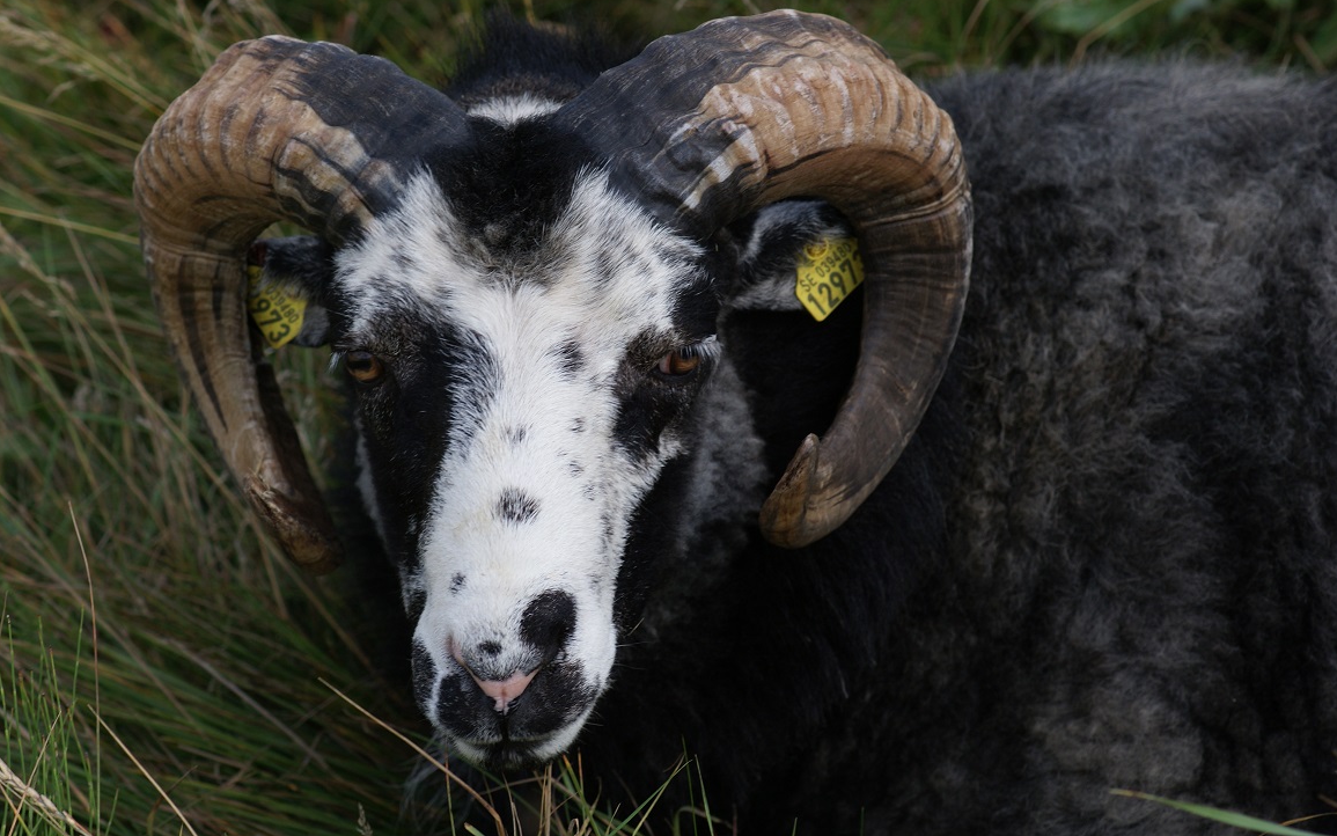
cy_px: 398
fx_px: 5612
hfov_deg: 13.6
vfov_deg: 8.5
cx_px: 670
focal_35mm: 154
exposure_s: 1/320
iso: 100
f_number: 5.6
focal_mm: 100
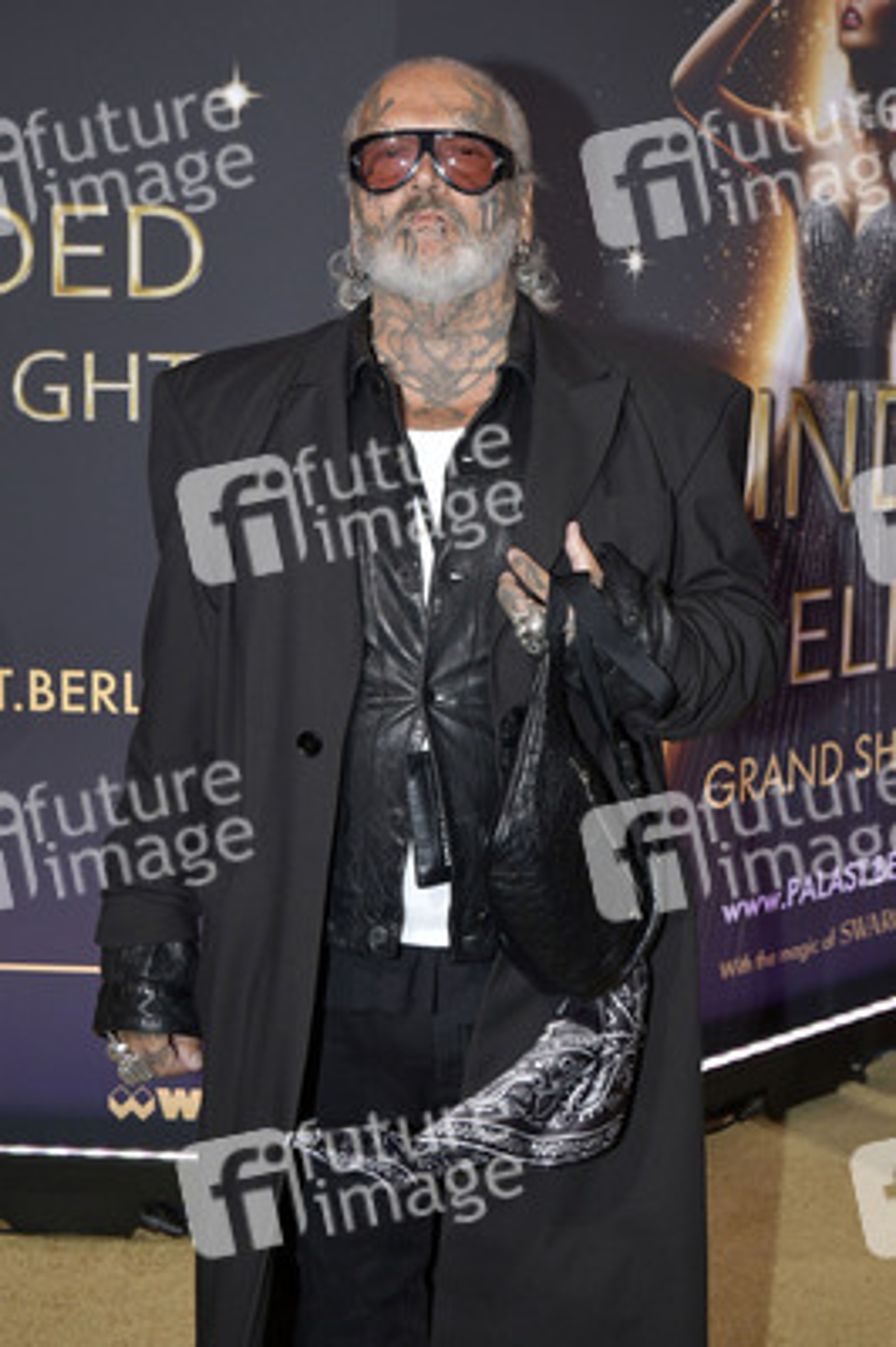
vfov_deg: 39.6
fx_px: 1870
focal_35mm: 50
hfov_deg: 26.9
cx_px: 448
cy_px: 674
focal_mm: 50
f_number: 6.3
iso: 1250
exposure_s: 1/250
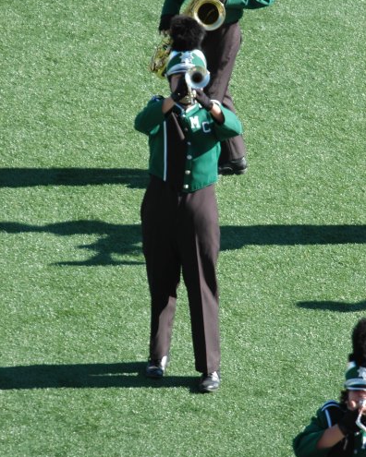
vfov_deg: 2.8
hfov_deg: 2.3
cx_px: 183
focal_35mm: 682
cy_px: 186
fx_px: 9234
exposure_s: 1/320
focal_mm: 400
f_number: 5.6
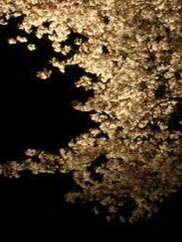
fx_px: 490
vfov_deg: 27.6
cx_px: 141
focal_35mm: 70
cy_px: 84
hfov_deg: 20.8
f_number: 2.8
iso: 400
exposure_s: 1/6.5
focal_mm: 5.8
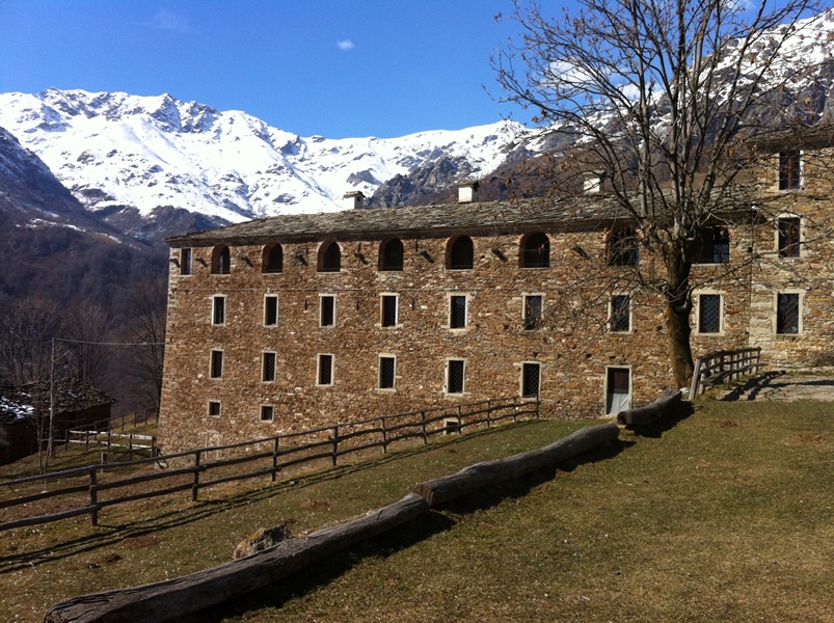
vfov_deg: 40.6
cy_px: 312
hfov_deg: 52.7
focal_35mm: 35
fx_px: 842
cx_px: 417
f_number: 2.8
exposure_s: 1/1207
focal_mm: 3.85
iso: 80
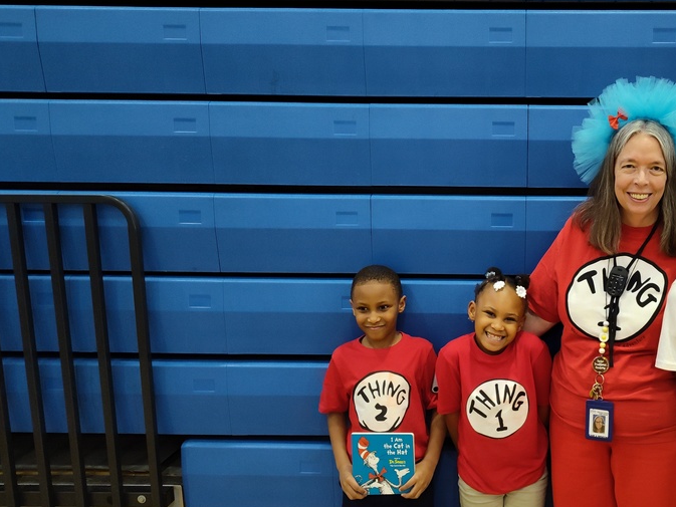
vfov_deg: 40.6
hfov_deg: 50.3
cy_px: 288
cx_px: 513
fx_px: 684
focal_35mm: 35
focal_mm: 5.56
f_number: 1.8
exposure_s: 1/60
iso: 1581
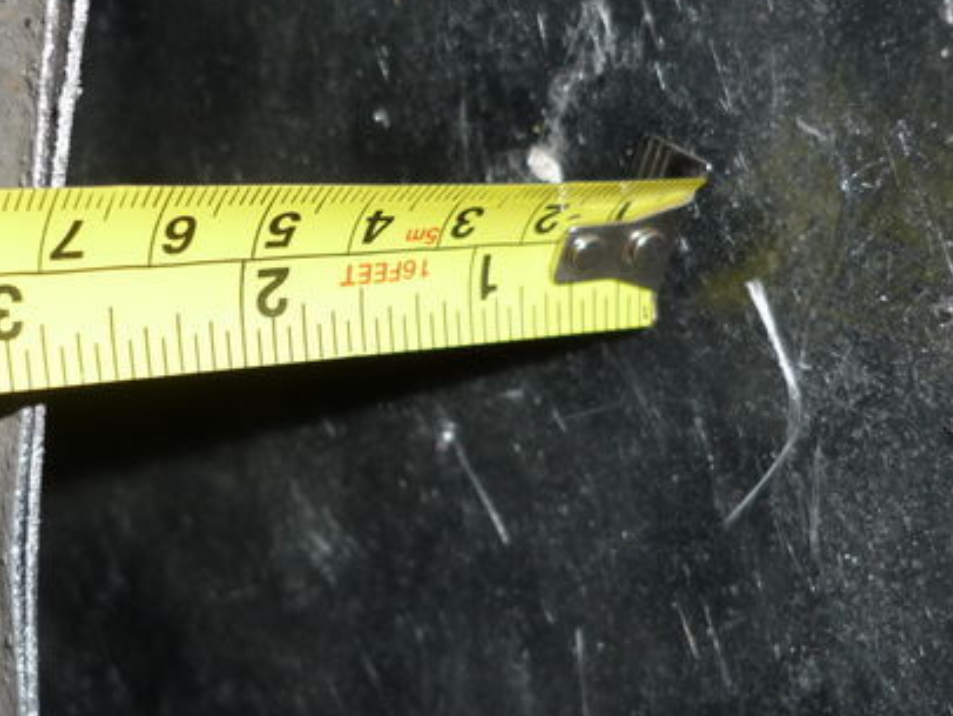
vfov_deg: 28.0
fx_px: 1432
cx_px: 244
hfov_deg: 36.0
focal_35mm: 52
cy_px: 324
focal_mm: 5.5
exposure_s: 1/30
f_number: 2.8
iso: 100
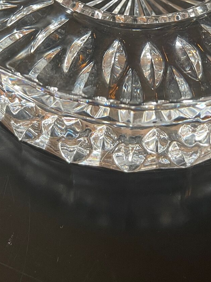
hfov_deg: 23.3
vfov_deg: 28.4
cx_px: 124
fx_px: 512
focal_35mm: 63
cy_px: -16
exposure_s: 1/50
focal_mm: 4.2
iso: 200
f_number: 1.6
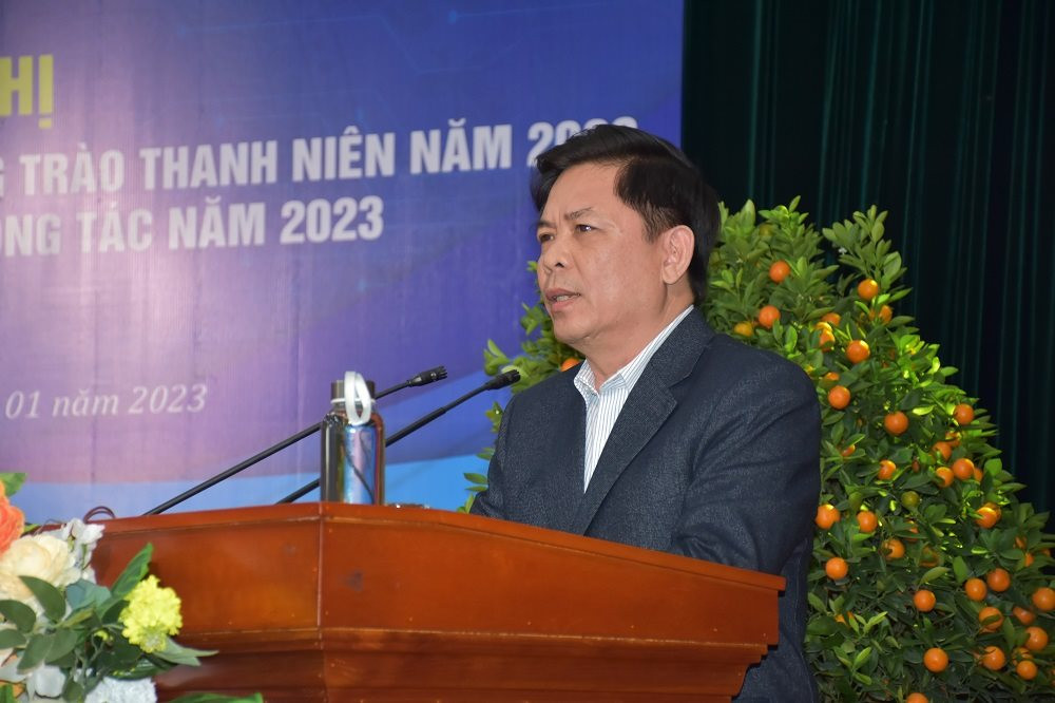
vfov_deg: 13.0
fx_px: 3076
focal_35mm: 105
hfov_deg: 19.5
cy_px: 352
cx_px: 528
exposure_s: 1/60
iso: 720
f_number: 5
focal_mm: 70
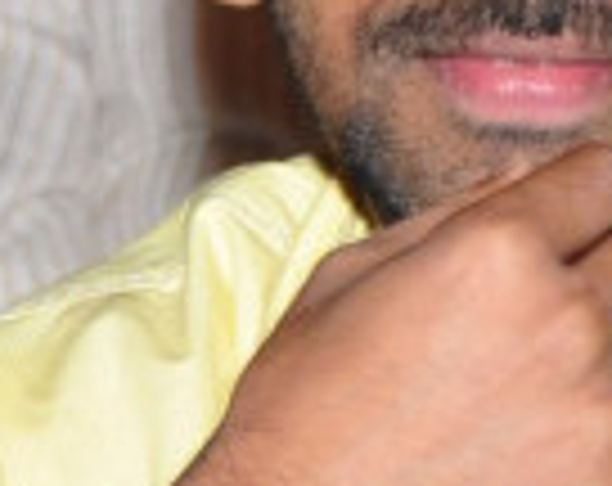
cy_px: 536
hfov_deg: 2.8
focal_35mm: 701
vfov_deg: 2.2
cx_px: -508
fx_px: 12661
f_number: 5.6
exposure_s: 1/100
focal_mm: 66
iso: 400
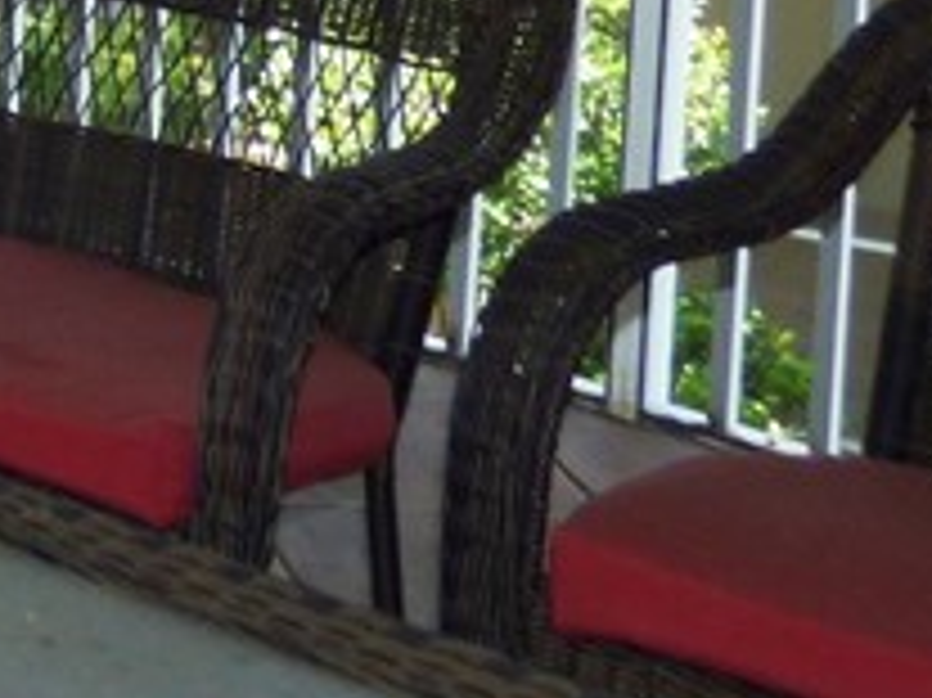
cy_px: -594
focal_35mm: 99
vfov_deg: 13.3
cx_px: -549
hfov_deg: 17.4
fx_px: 2664
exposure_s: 1/200
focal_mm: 3.58
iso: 100
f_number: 2.8
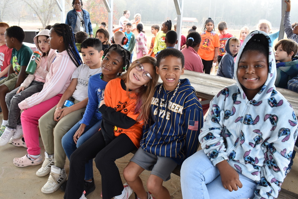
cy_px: 100
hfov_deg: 57.2
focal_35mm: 33
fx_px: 273
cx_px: 149
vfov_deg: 40.0
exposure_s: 1/30
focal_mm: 22
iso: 280
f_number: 7.1
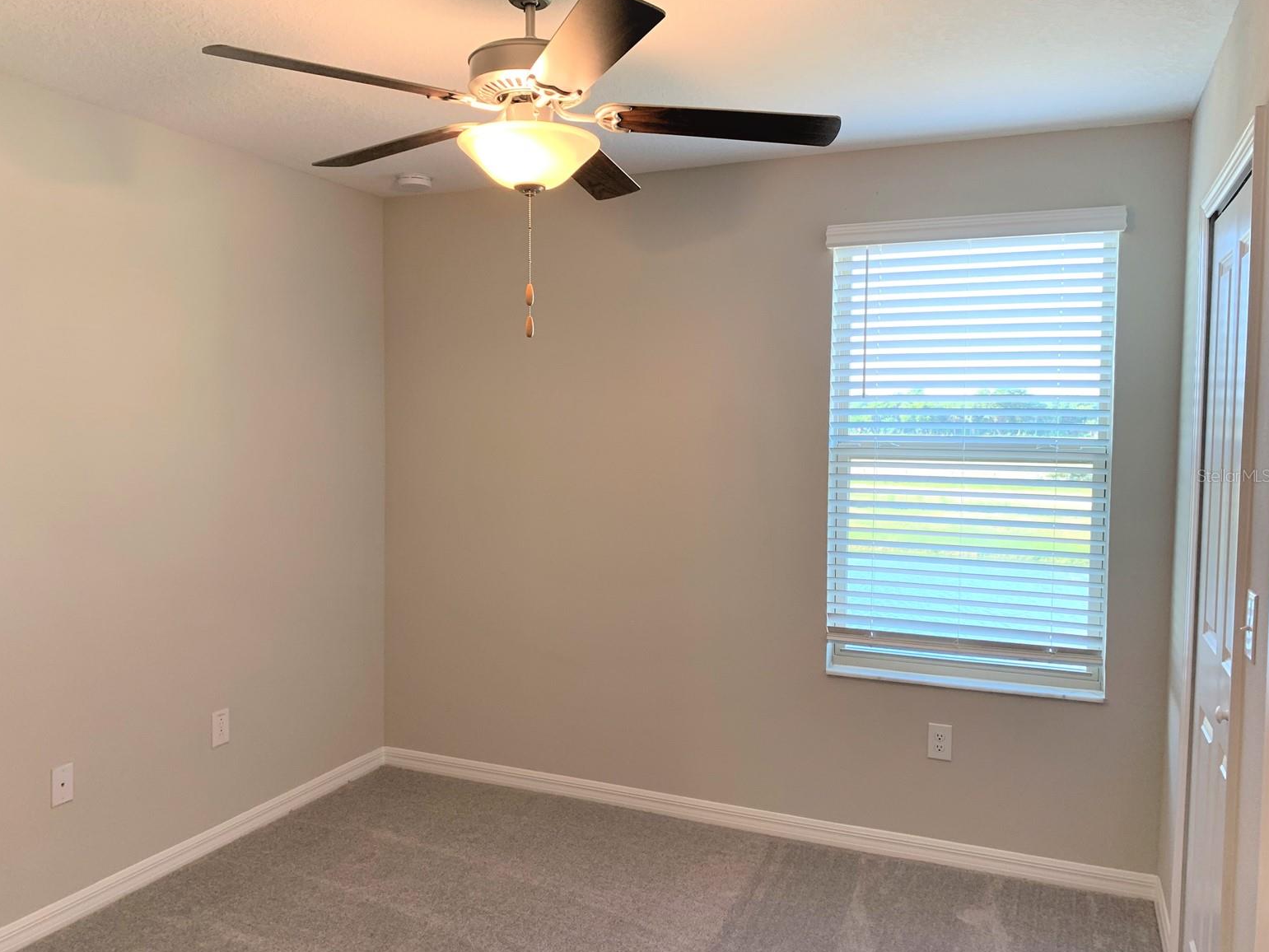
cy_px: 475
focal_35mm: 27
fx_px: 990
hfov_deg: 65.3
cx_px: 616
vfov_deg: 51.4
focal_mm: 4.25
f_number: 1.8
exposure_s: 1/60
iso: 64
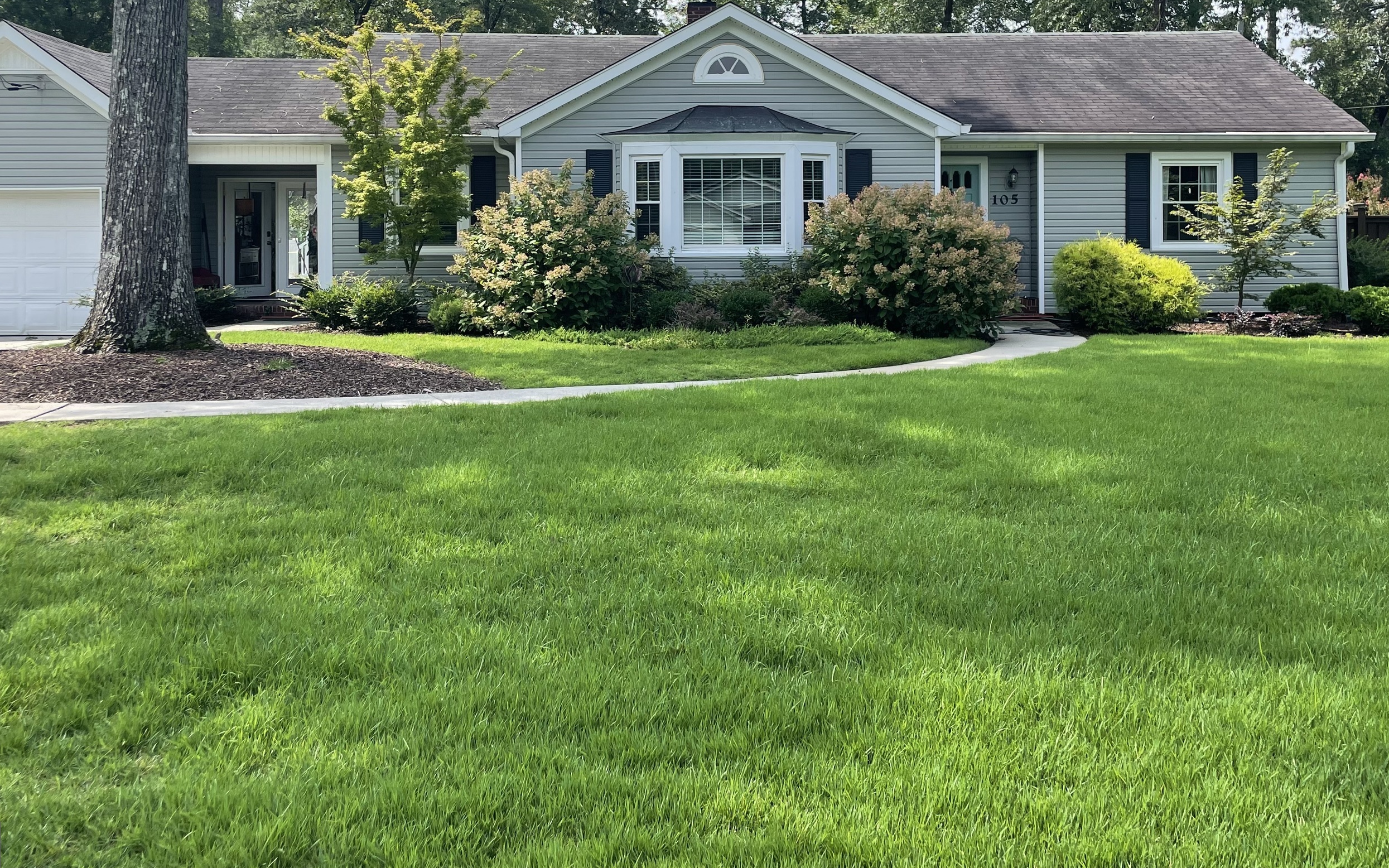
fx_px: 1287
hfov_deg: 56.7
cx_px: 665
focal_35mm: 34
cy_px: 243
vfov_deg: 36.6
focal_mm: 4.2
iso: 32
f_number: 1.6
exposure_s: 1/1350
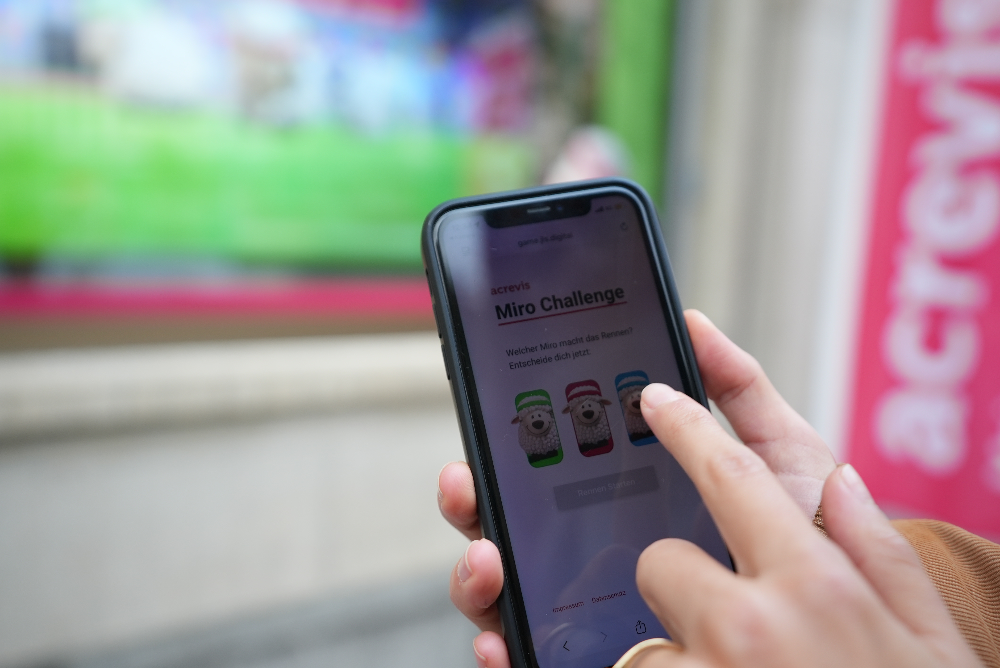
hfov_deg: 54.4
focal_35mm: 35
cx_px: 500
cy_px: 334
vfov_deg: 37.9
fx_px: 973
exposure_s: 1/125
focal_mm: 35
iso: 640
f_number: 2.8
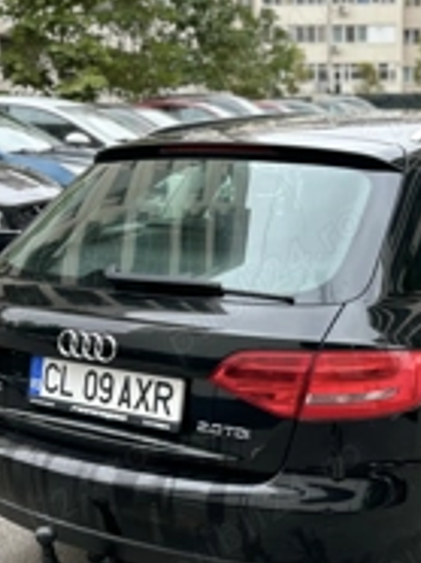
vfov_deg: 34.3
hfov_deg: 25.3
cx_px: 370
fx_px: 910
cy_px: 333
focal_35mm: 56
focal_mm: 5.7
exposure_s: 1/427
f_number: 1.5
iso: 50
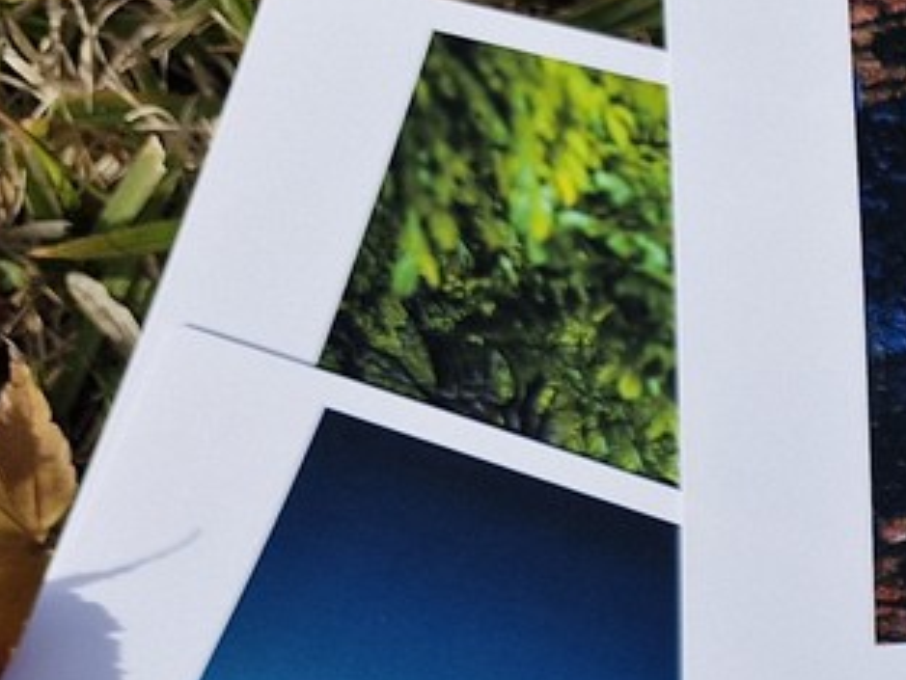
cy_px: 1065
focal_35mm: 94
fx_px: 2461
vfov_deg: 14.5
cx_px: 1633
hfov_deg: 17.1
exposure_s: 1/3352
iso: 50
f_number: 1.8
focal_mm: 5.54
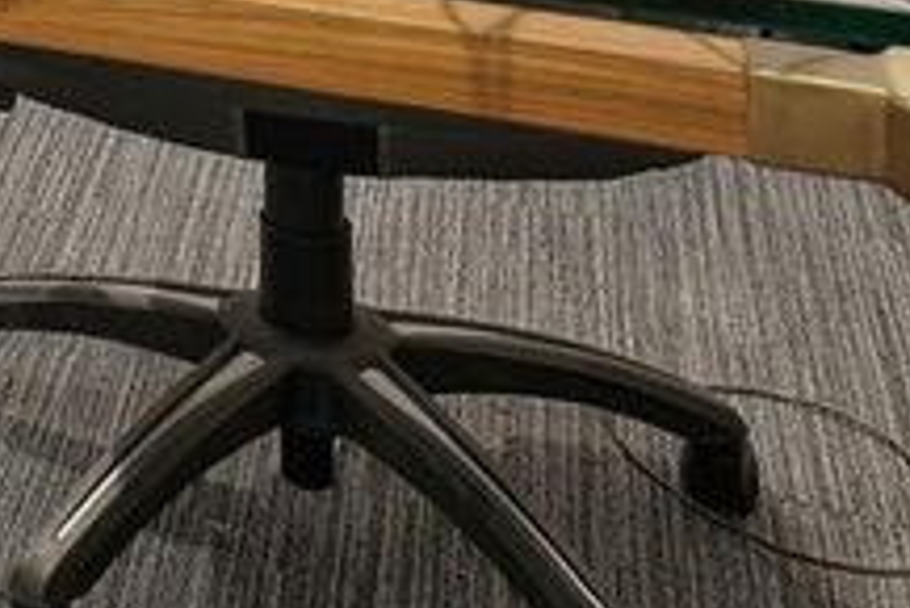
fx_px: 2352
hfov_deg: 18.6
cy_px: -918
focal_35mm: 93
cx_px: -562
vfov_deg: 11.7
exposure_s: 1/4
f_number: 8
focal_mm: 14
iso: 500
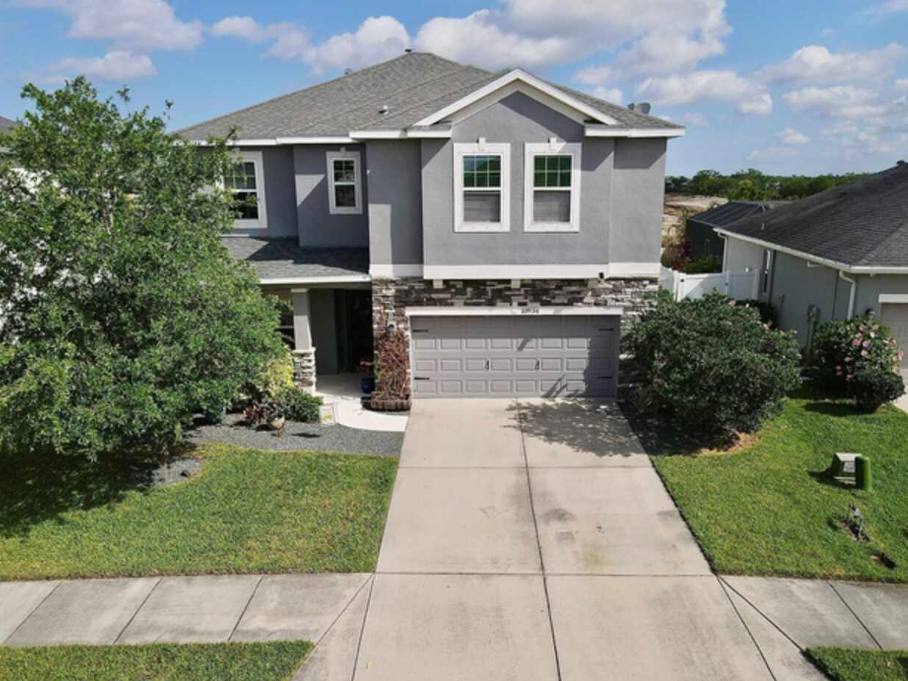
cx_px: 471
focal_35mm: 25
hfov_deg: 69.4
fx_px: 656
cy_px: 347
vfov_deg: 54.9
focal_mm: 4.5
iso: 100
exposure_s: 1/1000
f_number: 2.8
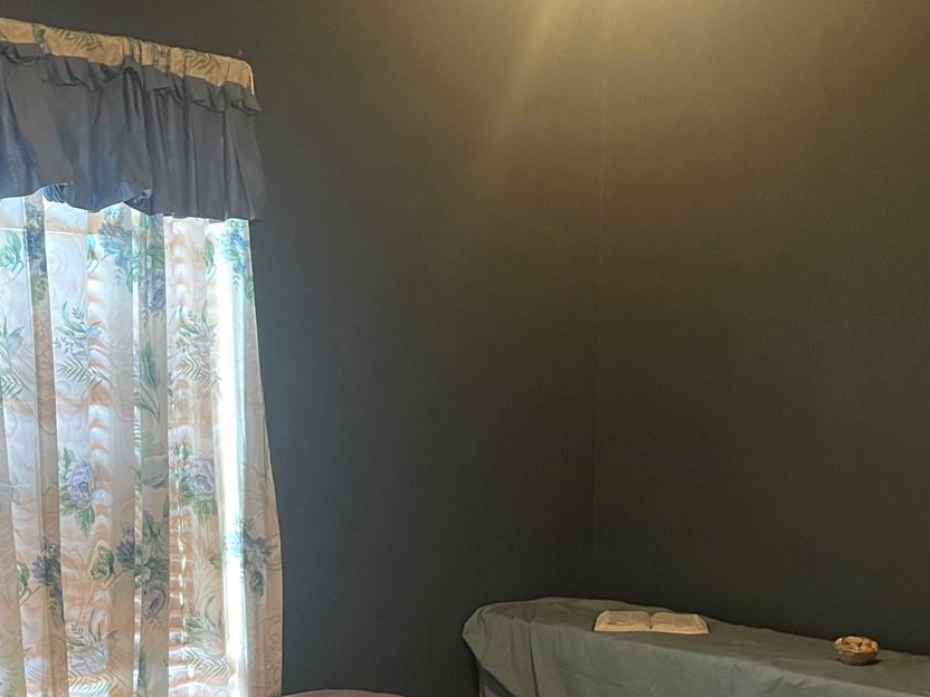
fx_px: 1343
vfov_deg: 28.1
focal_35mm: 50
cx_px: 399
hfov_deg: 38.1
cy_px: 615
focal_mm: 5.1
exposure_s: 1/40
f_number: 1.6
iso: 500
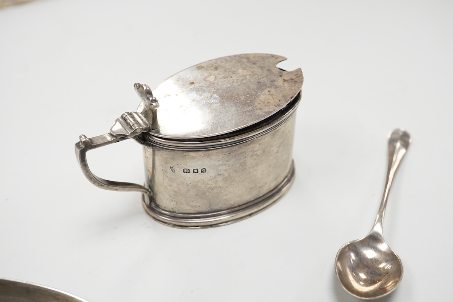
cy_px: 151
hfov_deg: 43.6
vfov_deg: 29.9
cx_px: 226
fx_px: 566
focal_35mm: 45
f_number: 10
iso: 2500
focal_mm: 30
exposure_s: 1/200
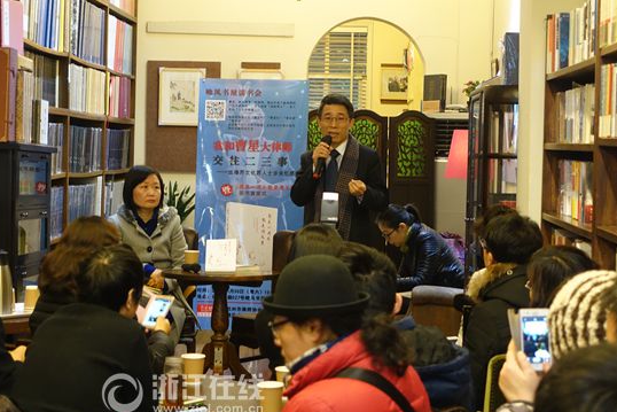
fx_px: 1337
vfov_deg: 17.5
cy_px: 192
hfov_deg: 26.0
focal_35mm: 78
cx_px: 290
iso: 800
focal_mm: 25.7
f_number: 2.8
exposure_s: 1/25
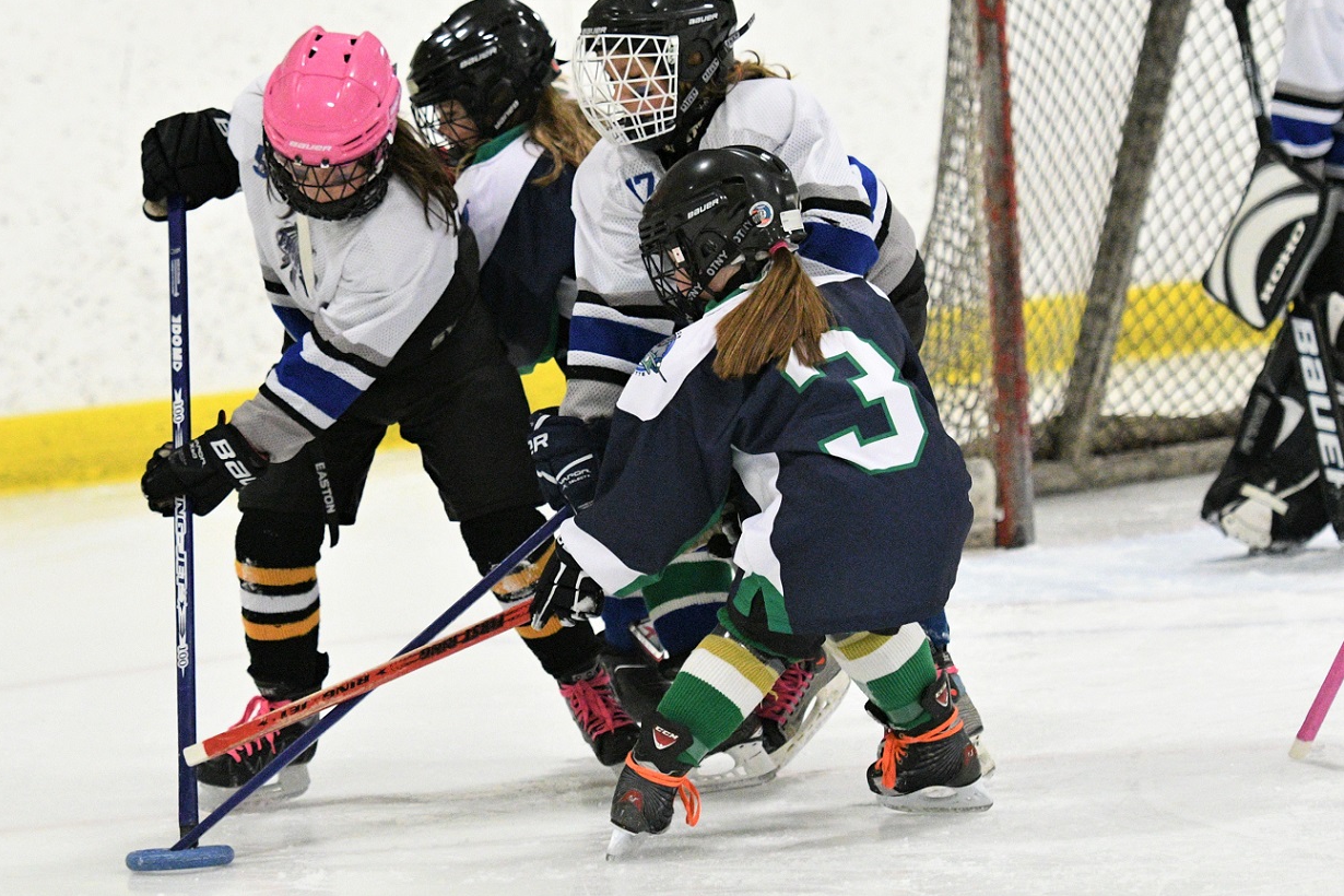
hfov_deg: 11.4
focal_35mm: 181
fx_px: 6757
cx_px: 669
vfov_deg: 7.6
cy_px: 449
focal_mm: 120
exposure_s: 1/1000
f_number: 3.2
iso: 8000
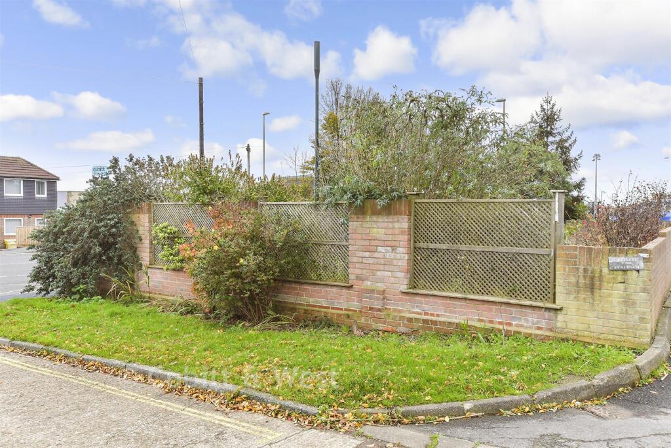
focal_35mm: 30
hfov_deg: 61.9
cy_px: 224
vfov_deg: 43.6
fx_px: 559
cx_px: 336
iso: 500
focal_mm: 20
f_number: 10
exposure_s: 1/125
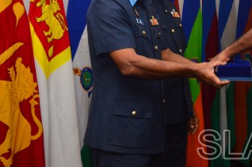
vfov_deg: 15.9
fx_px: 594
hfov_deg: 23.4
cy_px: 31
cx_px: 219
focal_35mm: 85
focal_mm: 30
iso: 800
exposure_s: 1/100
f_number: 7.1
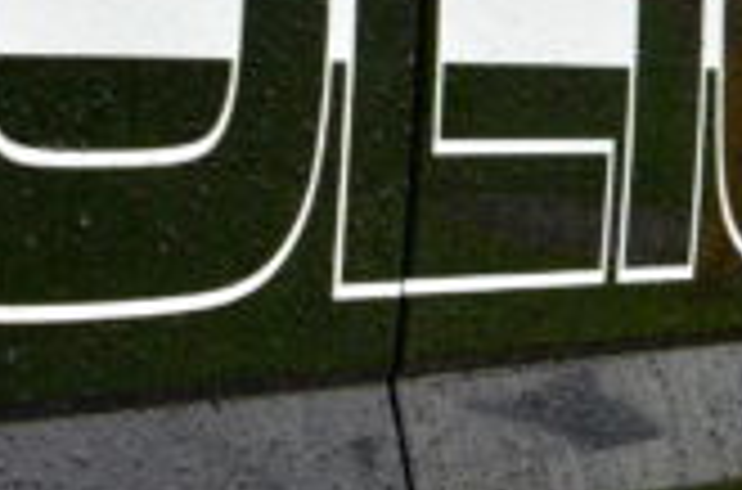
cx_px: 211
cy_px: 146
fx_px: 6699
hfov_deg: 6.3
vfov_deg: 4.2
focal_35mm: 326
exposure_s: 1/160
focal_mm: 55
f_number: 10
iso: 1000
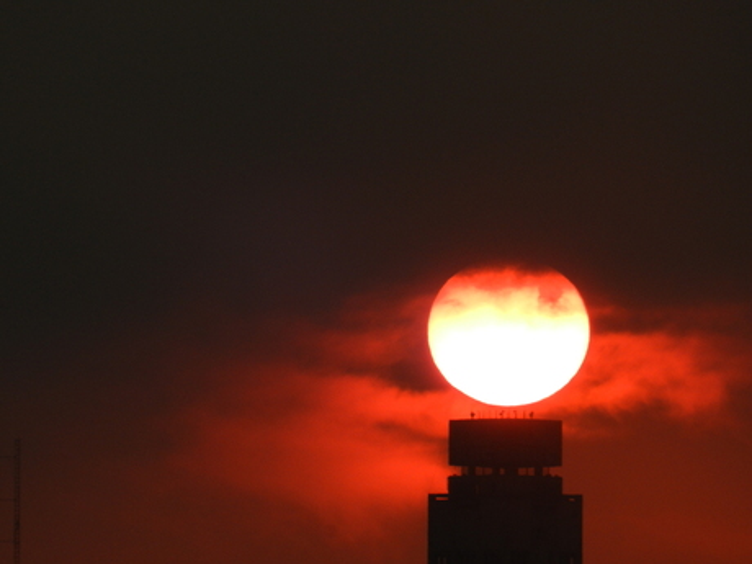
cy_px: 282
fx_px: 17596
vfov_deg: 1.8
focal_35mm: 810
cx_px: 376
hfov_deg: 2.4
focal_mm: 144
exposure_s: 1/1250
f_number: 8
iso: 160
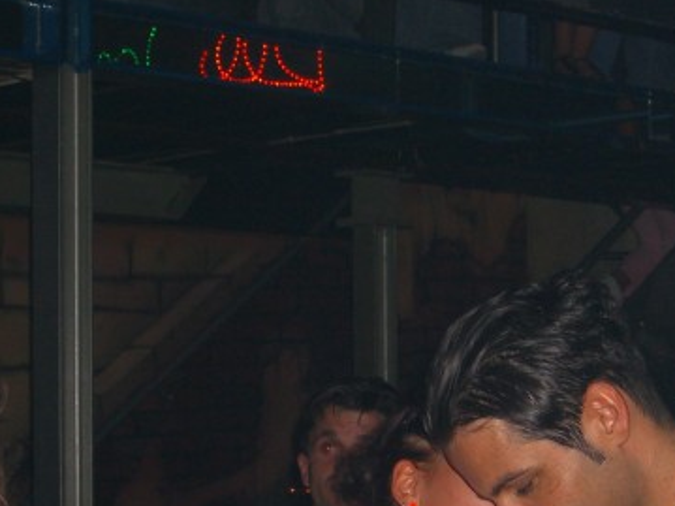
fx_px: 2476
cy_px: 517
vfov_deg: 11.5
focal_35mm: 127
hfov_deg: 15.5
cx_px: 402
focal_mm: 11.8
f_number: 3.6
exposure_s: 1/60
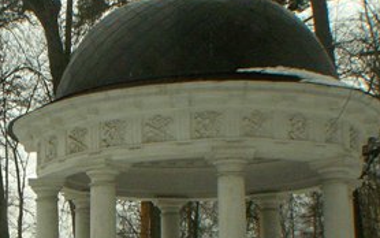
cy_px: 274
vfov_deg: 10.8
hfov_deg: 17.1
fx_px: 1243
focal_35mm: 120
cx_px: 34
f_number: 7.1
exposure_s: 1/210
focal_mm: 8.9
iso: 200
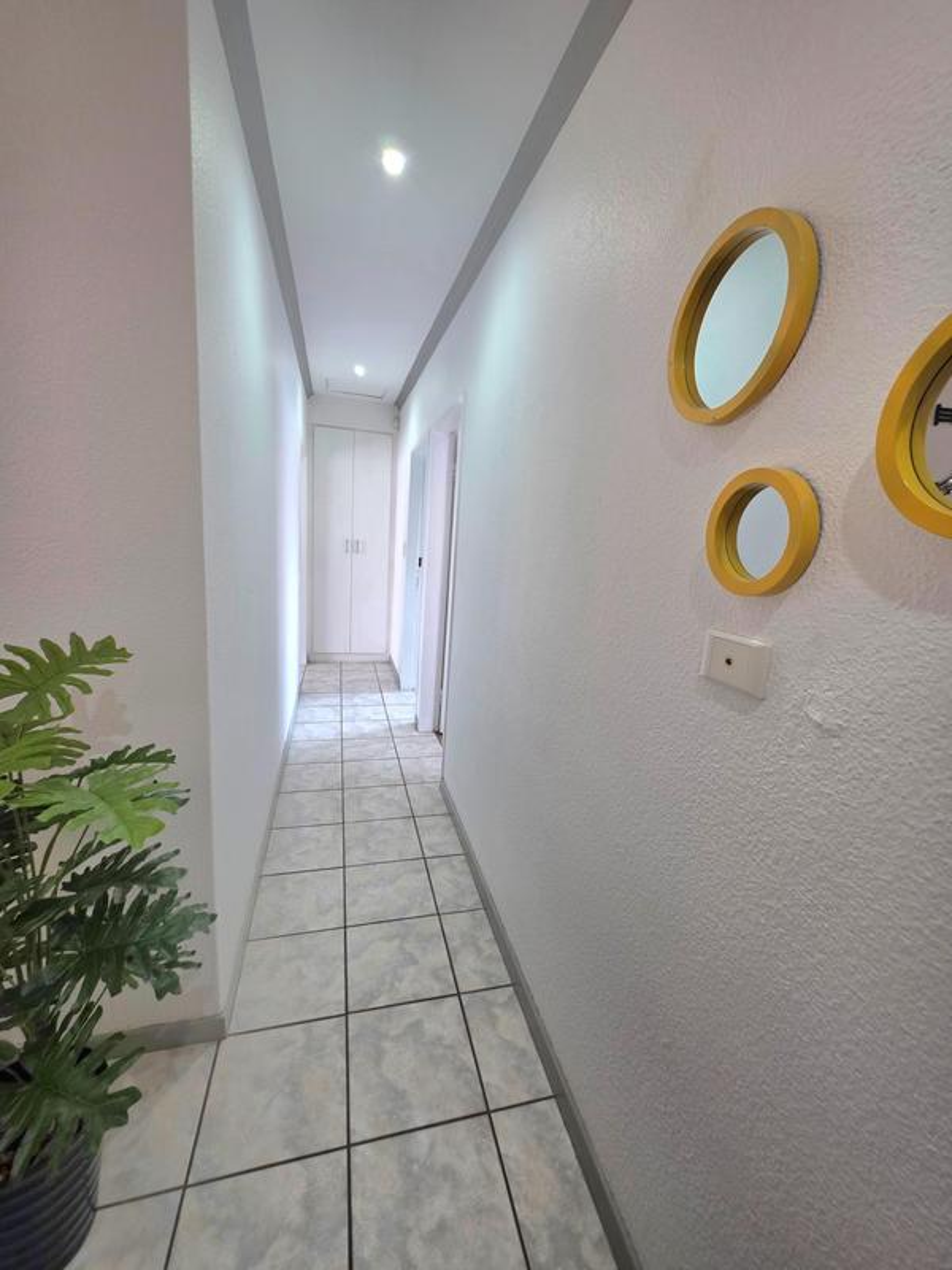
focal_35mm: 13
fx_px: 477
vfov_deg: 106.2
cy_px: 635
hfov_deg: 89.9
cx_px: 476
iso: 160
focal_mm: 2.2
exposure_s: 1/50.3
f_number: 1.9
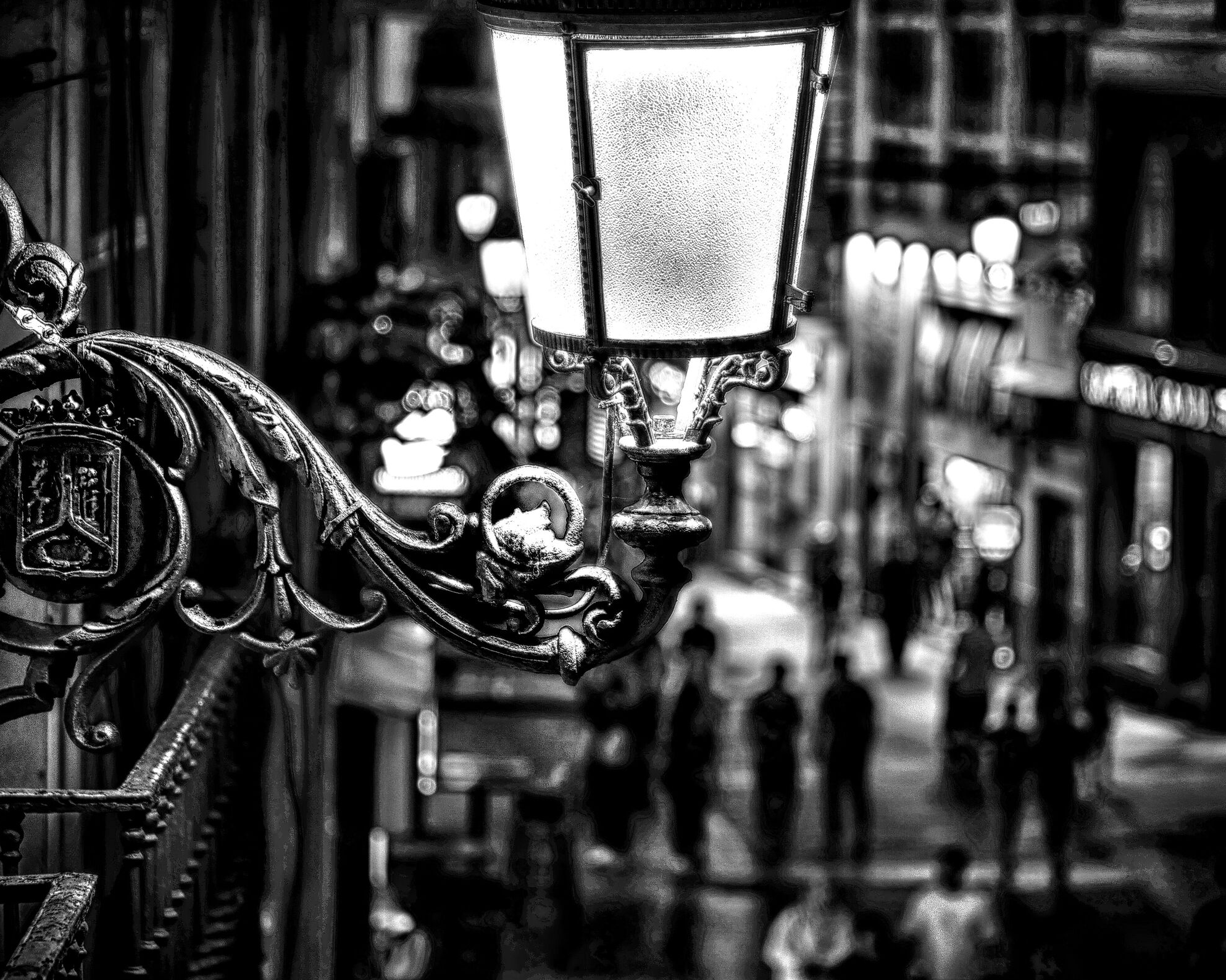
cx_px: 688
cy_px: 489
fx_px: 4935
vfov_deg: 11.4
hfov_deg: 14.2
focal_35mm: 136
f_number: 4
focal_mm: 120
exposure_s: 1/30
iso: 200
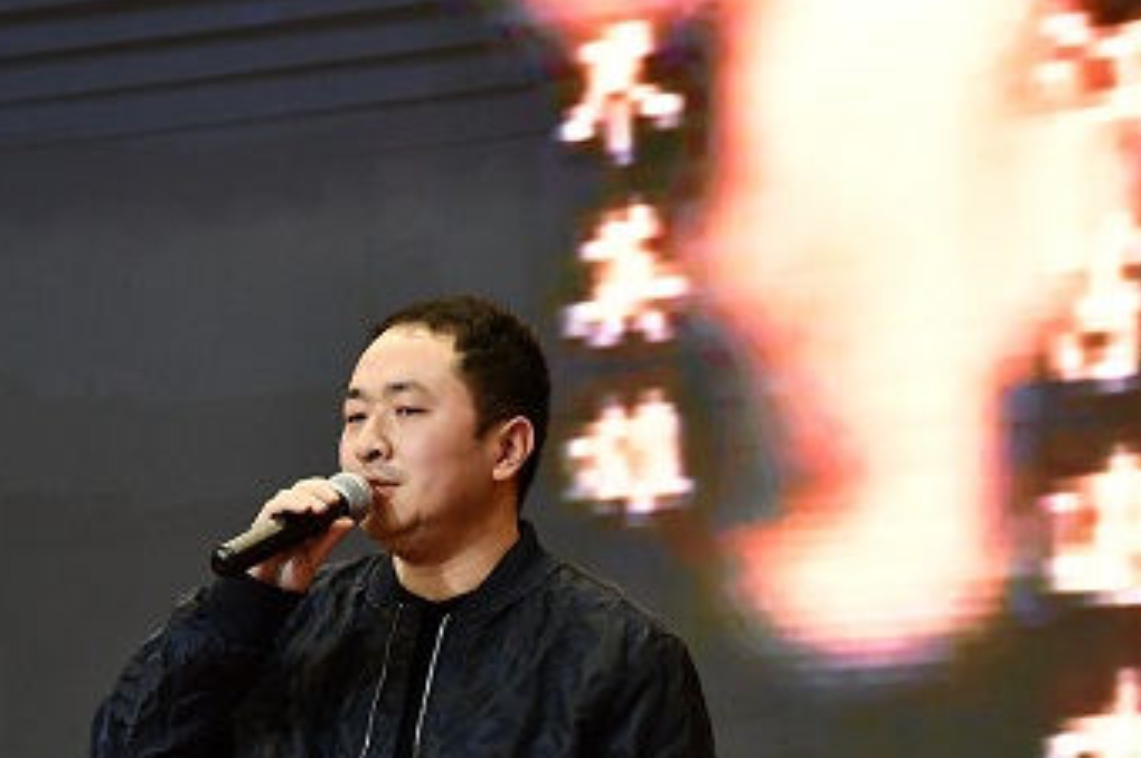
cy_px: 480
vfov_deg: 5.7
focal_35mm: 242
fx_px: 7663
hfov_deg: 8.5
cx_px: 258
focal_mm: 95
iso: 2800
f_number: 5.3
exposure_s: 1/125
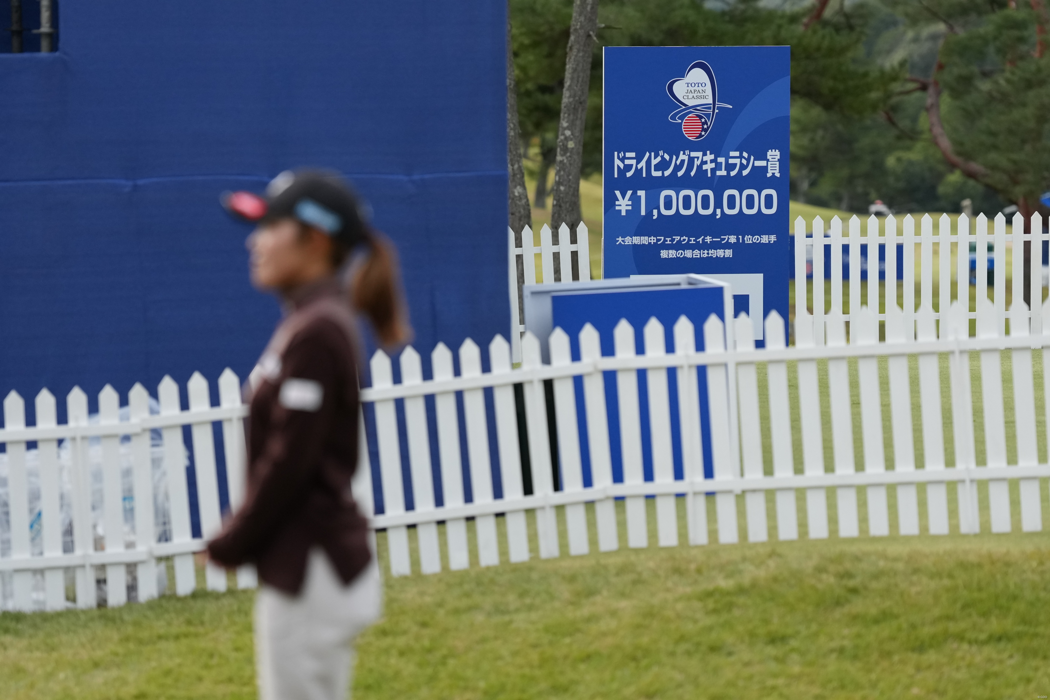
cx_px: 525
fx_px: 6154
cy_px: 350
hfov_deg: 9.8
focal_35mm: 211
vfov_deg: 6.5
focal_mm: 141
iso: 800
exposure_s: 1/6400
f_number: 2.8
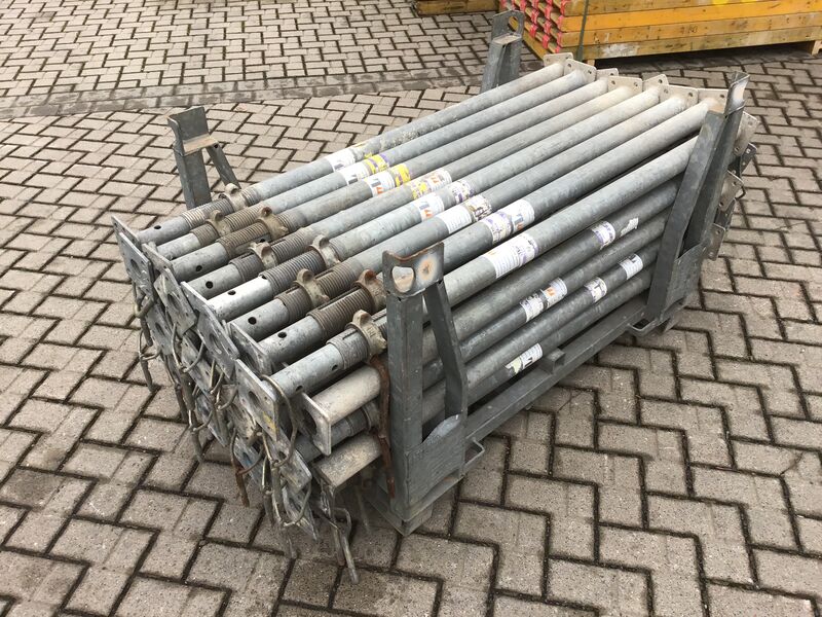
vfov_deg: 45.4
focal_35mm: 31
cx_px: 411
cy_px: 308
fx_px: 736
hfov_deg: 58.4
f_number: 2.4
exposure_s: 1/50
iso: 32
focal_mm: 3.3
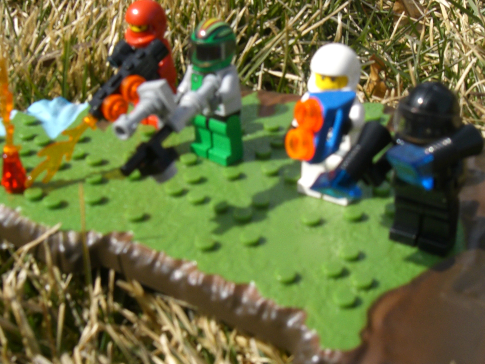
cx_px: 265
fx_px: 743
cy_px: 199
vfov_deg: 27.5
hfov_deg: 36.1
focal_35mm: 53
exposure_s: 1/640
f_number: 4.4
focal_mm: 6.3
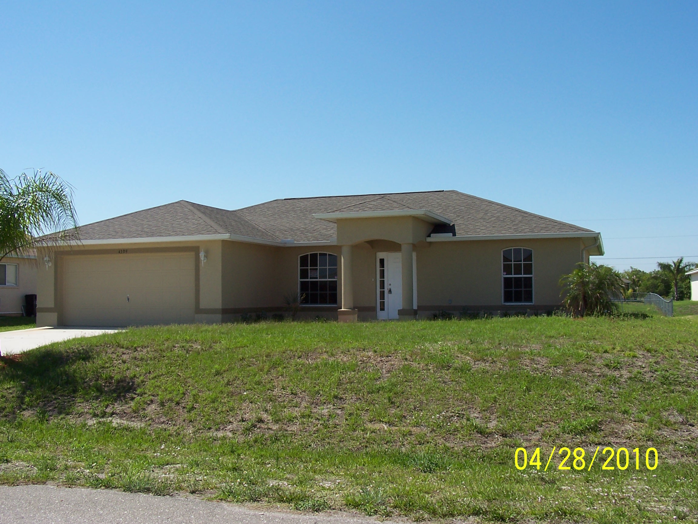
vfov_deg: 37.7
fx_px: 766
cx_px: 349
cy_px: 262
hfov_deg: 49.0
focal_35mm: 38
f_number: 5.6
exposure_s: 1/350
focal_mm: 6.3
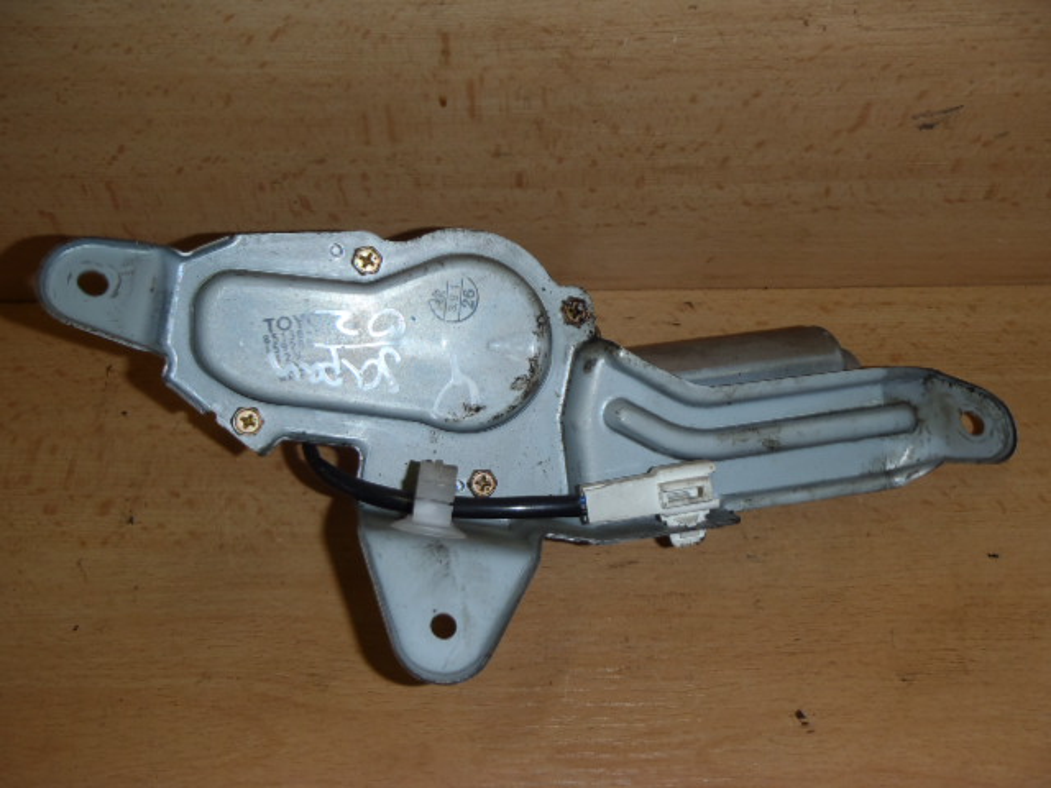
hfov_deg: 49.0
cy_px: 394
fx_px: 1154
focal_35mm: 38
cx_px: 526
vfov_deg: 37.7
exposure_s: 1/40
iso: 100
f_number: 4.6
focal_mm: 6.83
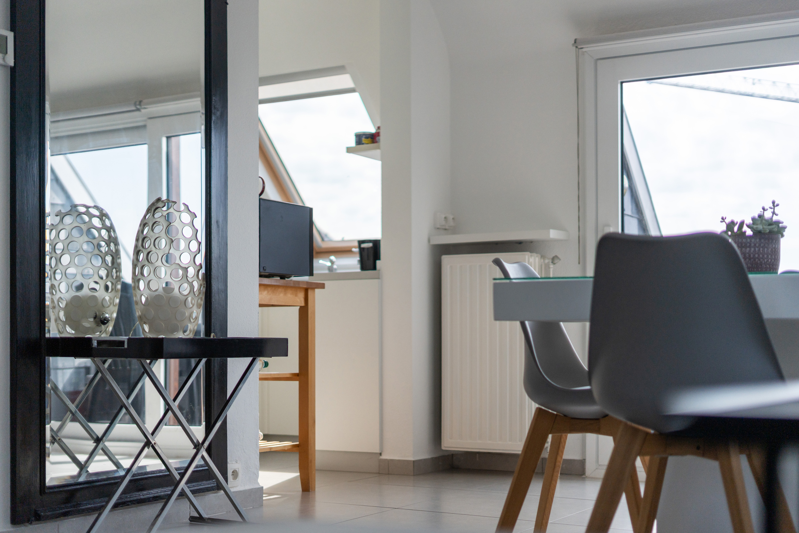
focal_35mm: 50
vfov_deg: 27.0
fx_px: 1110
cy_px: 266
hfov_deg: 39.6
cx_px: 400
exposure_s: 1/8000
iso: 250
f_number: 1.8
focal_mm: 50
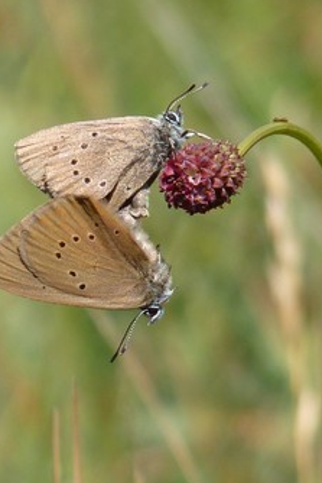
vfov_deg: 1.7
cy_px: 221
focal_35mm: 1182
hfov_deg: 1.2
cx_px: 116
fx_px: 15841
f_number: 5.6
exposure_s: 1/800
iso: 160
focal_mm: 86.4
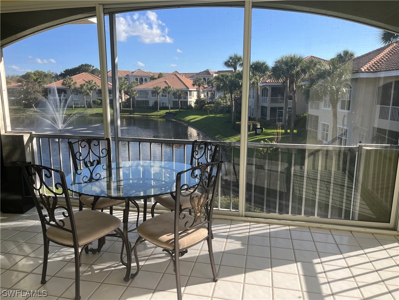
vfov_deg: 53.1
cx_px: 200
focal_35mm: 26
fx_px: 300
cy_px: 150
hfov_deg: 67.3
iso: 50
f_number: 1.6
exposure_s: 1/639
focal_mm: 5.1
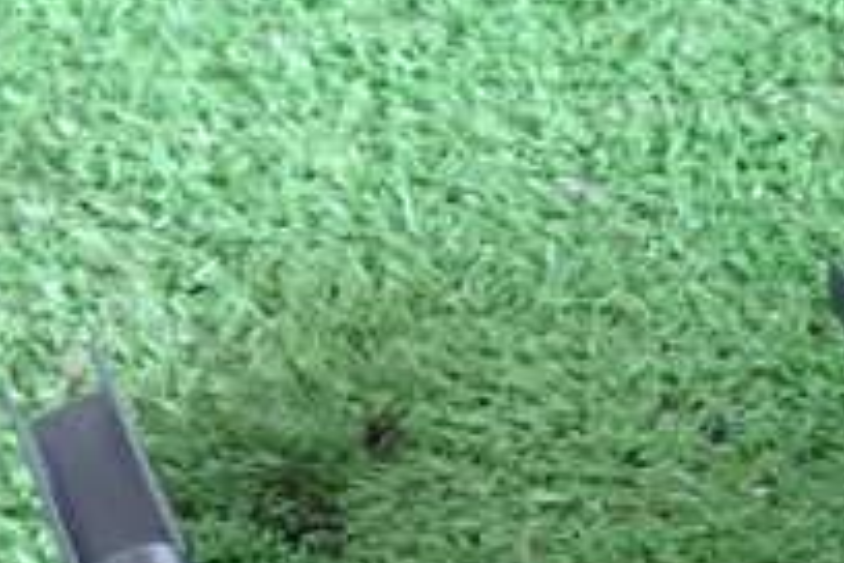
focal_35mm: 110
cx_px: 596
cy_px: 633
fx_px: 2579
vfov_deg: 12.2
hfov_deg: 18.5
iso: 400
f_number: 2.5
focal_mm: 6.37
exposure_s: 1/40
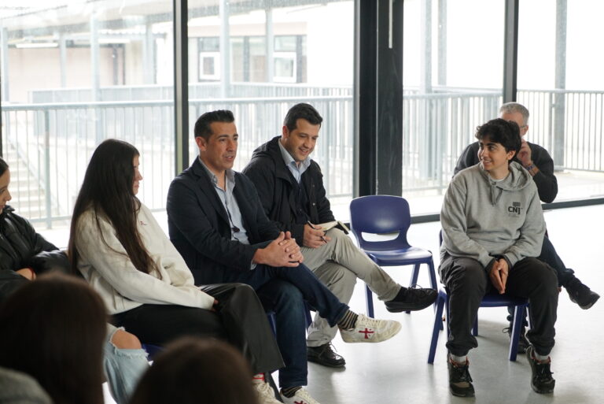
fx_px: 1175
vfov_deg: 19.5
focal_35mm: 70
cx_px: 302
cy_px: 202
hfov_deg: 28.8
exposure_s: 1/200
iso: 1600
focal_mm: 70
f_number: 4
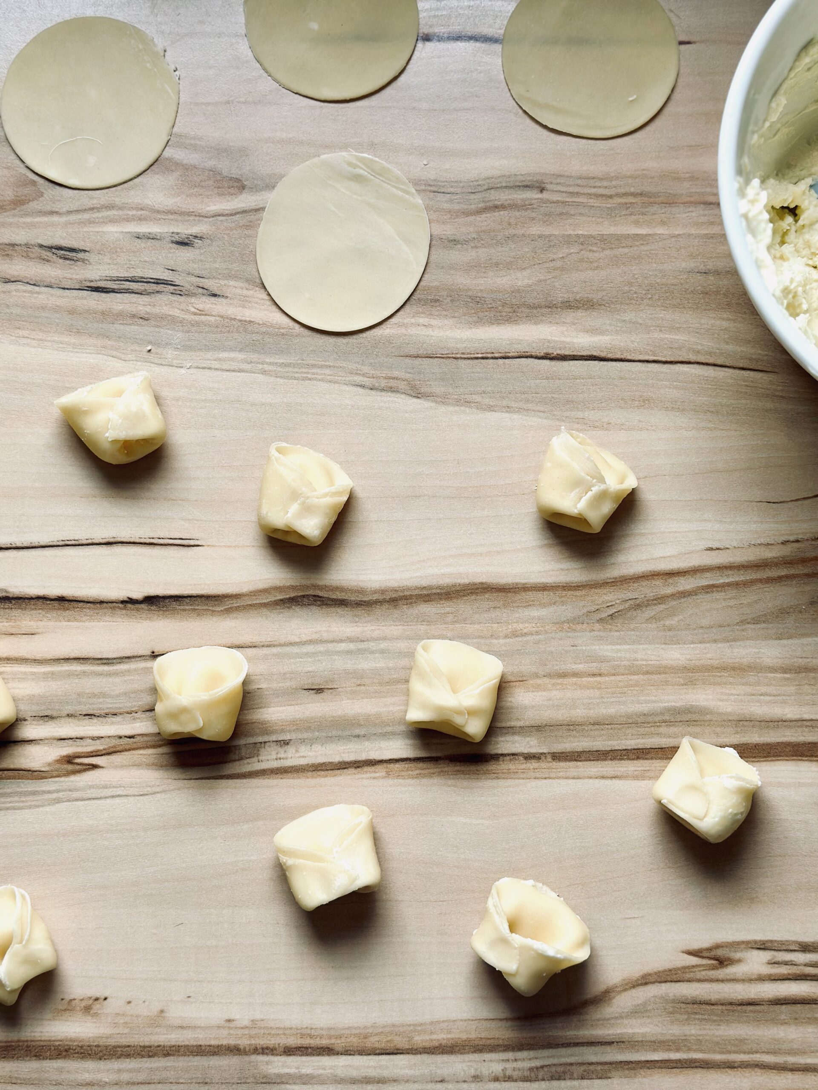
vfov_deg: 39.7
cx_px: 409
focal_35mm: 48
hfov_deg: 30.3
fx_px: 1512
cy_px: 545
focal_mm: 6.86
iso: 64
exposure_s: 1/173
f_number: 1.78
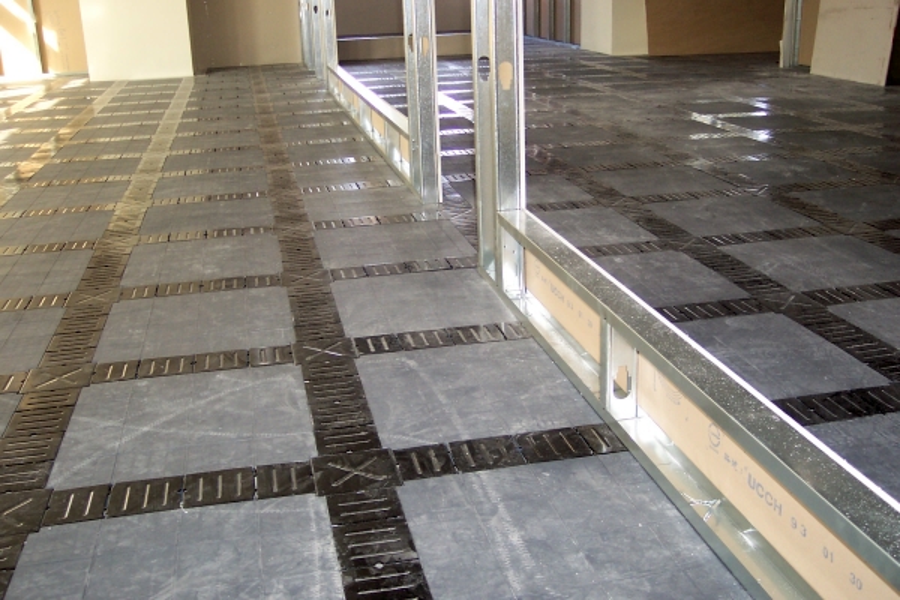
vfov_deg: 35.1
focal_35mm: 38
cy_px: 300
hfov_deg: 50.7
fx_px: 950
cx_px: 450
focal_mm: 8
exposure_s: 1/30
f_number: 2.8
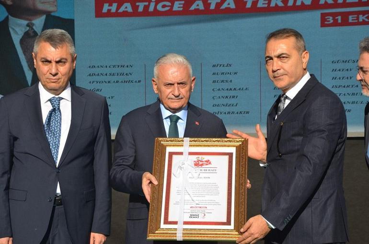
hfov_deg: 14.9
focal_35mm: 138
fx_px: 1411
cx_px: 184
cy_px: 122
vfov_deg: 9.9
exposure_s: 1/250
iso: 100
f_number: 9
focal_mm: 92
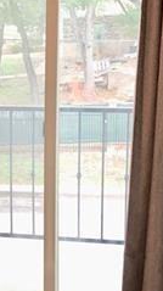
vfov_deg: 21.8
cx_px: -41
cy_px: 153
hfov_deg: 12.0
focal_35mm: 98
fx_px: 755
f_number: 1.8
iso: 40
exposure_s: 1/30
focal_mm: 4
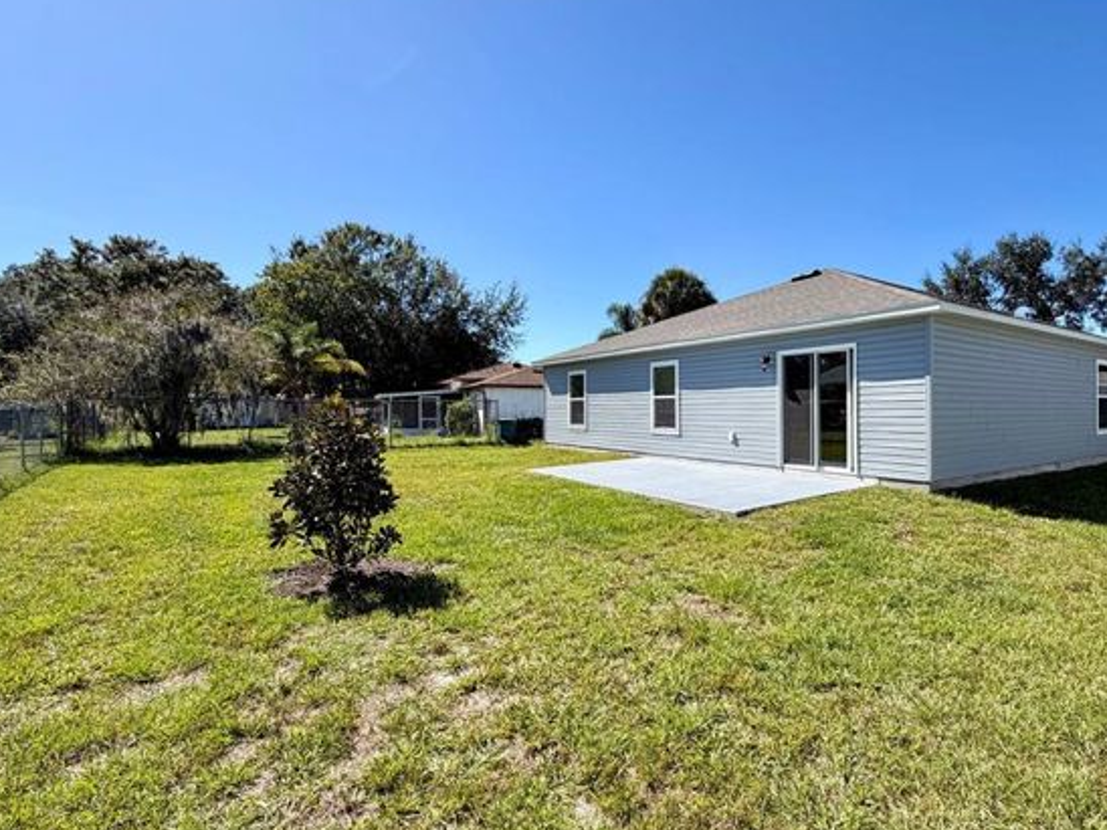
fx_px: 576
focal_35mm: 18
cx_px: 664
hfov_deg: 86.7
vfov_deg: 71.6
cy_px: 408
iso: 32
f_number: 2.2
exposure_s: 1/770
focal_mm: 2.22
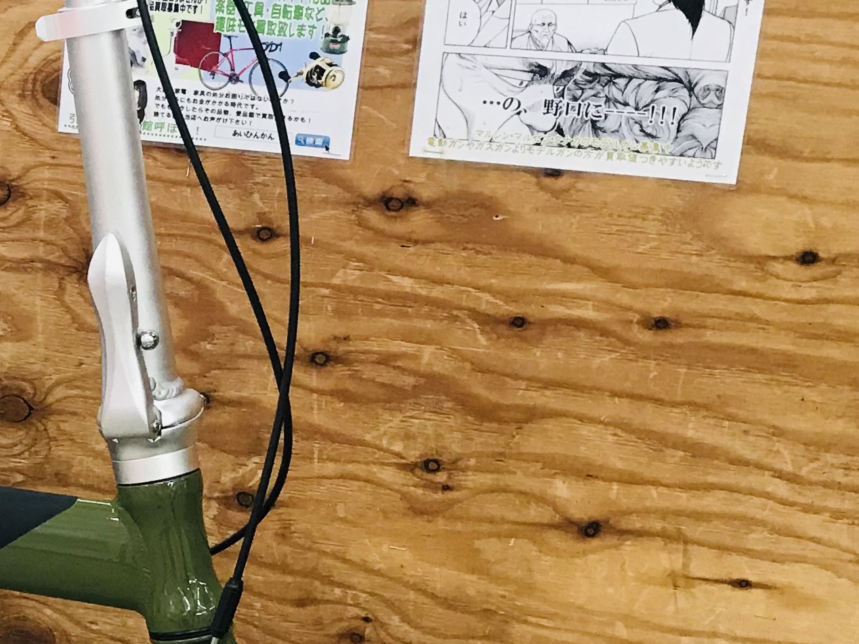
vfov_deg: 16.5
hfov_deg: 20.2
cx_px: -248
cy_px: 470
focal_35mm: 89
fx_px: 2209
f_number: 1.8
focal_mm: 3.99
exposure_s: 1/33
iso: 40
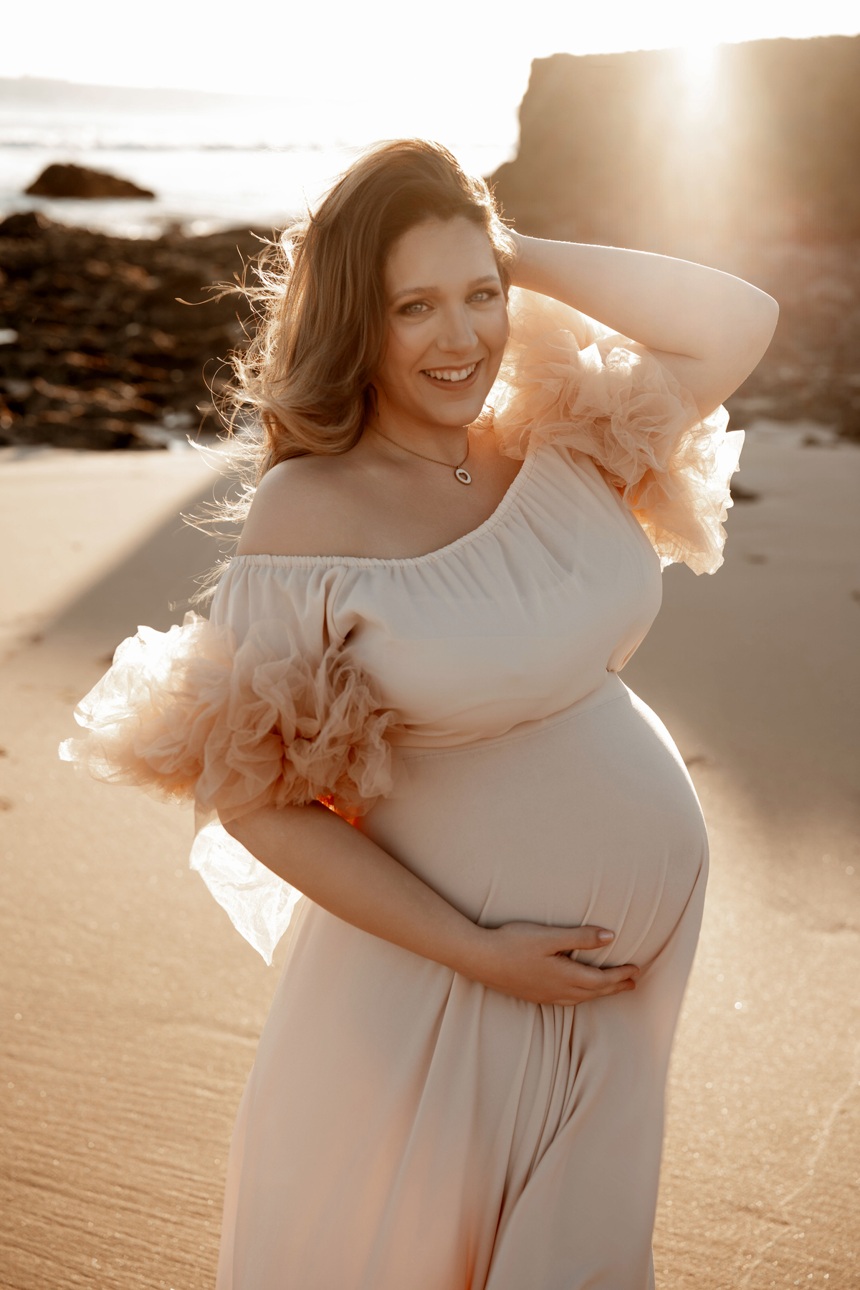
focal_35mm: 50
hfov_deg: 27.0
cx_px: 430
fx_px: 1792
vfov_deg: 39.6
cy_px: 645
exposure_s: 1/200
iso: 80
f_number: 3.2
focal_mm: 50
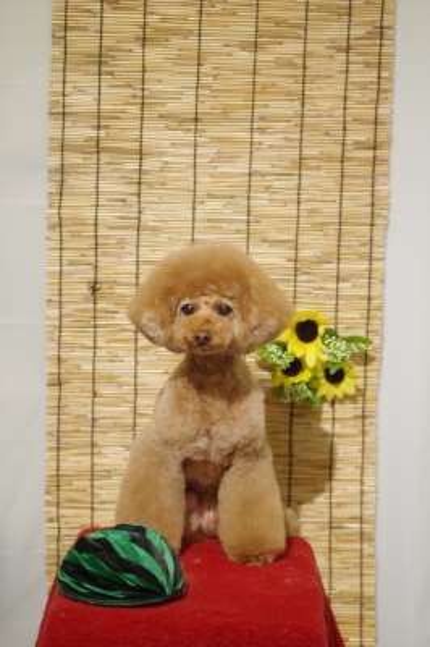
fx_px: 1687
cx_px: 215
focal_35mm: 94
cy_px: 324
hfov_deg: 14.5
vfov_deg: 21.7
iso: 320
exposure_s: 1/100
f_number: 2.8
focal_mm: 63
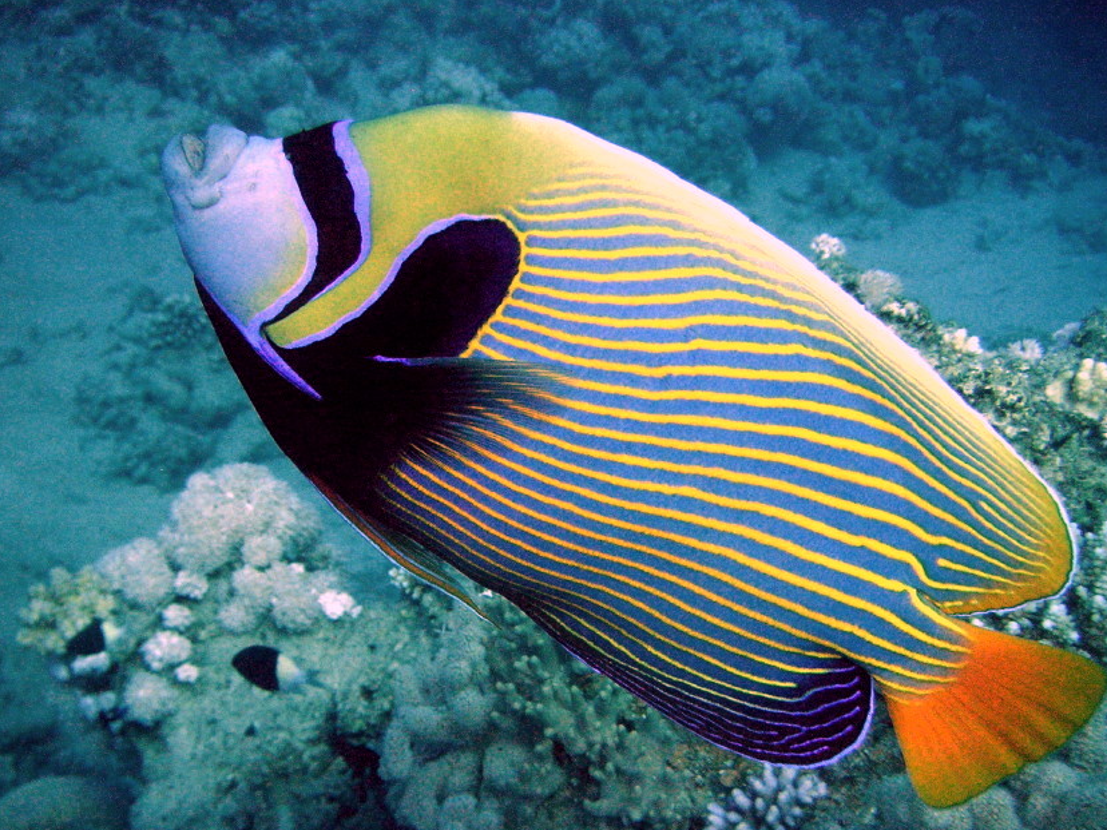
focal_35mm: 39
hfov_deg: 47.9
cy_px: 410
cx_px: 545
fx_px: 1247
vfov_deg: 36.8
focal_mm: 6
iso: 160
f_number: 2.8
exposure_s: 1/180
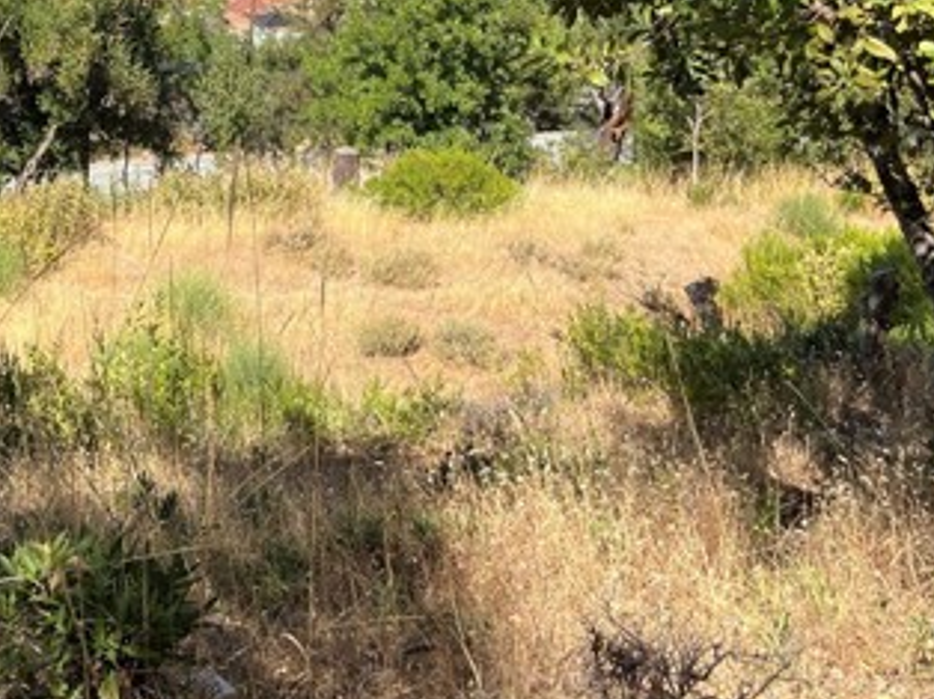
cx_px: 74
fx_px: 1429
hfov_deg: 34.0
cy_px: 45
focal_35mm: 53
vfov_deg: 26.4
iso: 50
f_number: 1.6
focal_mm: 5.1
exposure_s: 1/2268
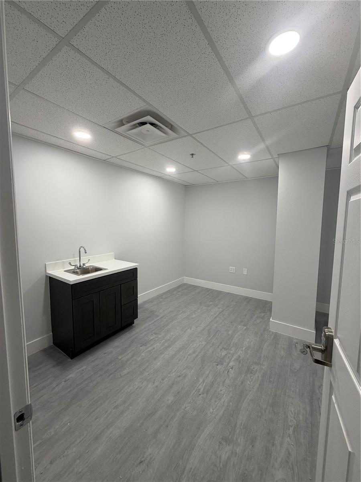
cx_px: 180
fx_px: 195
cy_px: 241
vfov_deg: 102.1
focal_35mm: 14
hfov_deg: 85.7
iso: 160
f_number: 2.2
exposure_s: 1/120
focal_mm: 2.22
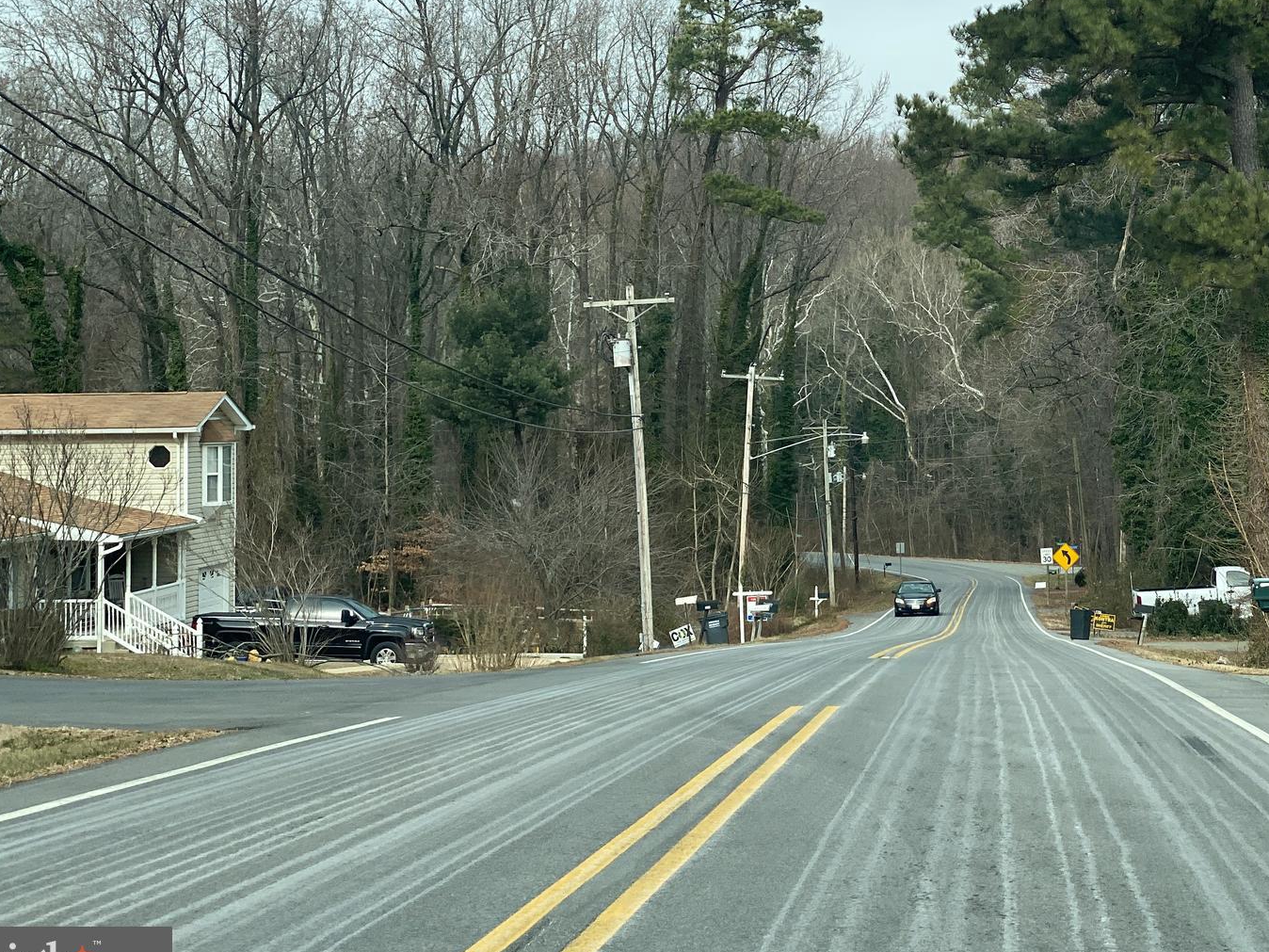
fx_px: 2896
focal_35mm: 79
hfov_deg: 24.5
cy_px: 281
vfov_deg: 18.6
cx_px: 901
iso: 20
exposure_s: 1/716
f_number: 2
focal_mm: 6
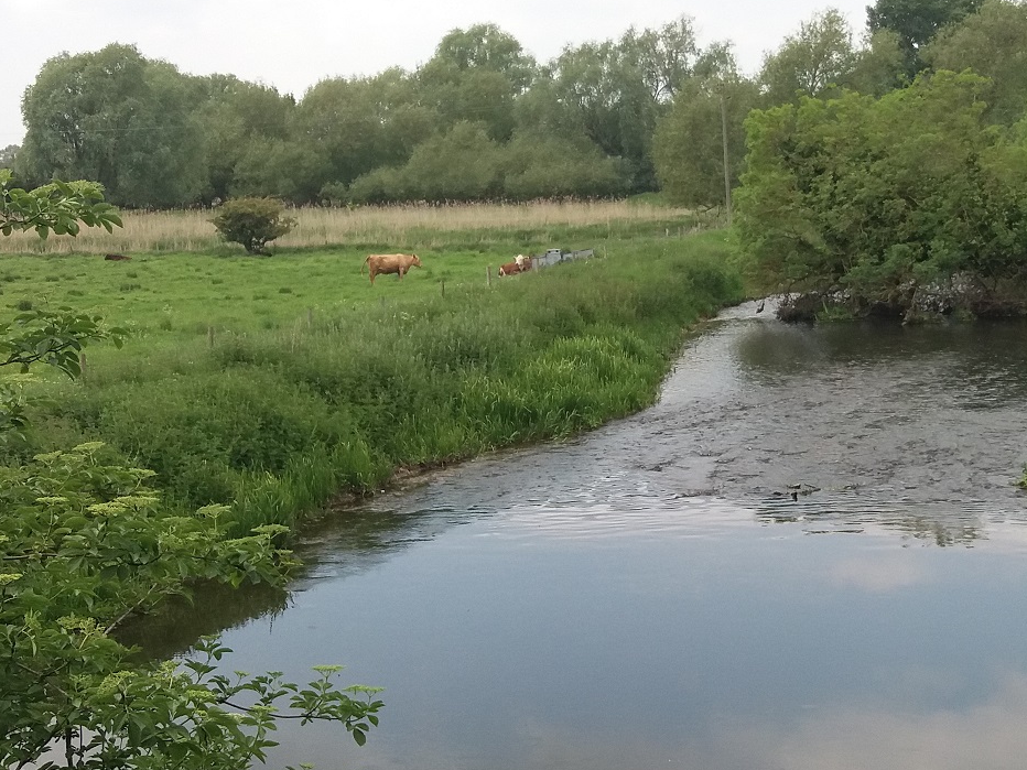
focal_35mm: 62
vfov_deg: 23.6
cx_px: 651
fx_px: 1839
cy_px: 466
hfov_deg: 31.0
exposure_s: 1/738
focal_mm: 3.7
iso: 64
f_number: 1.9
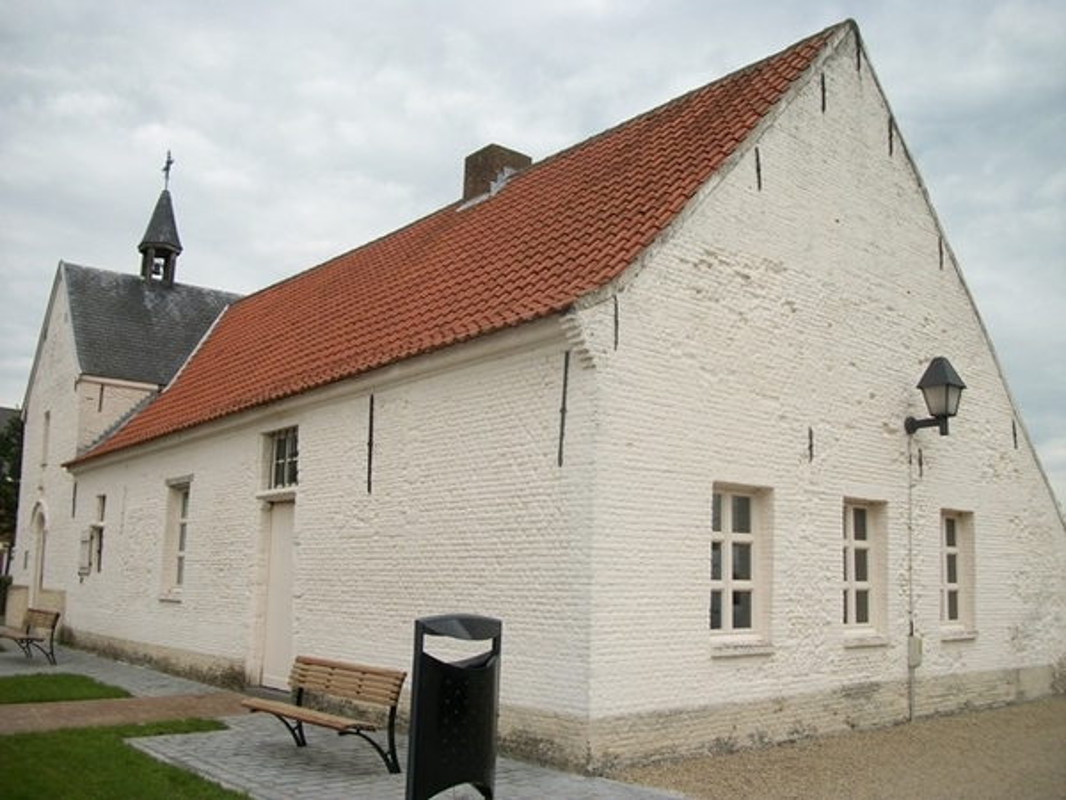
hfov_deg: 56.8
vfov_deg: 44.2
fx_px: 985
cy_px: 400
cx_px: 533
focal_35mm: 32
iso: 80
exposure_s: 1/400
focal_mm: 5.7
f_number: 2.9
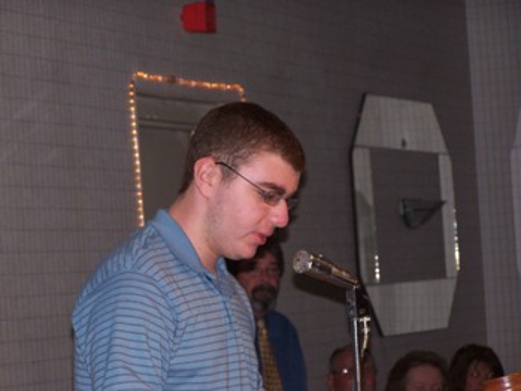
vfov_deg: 9.3
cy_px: 196
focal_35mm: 159
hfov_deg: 12.4
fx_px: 2394
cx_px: 260
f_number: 3.2
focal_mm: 26.4
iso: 140
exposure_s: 1/125
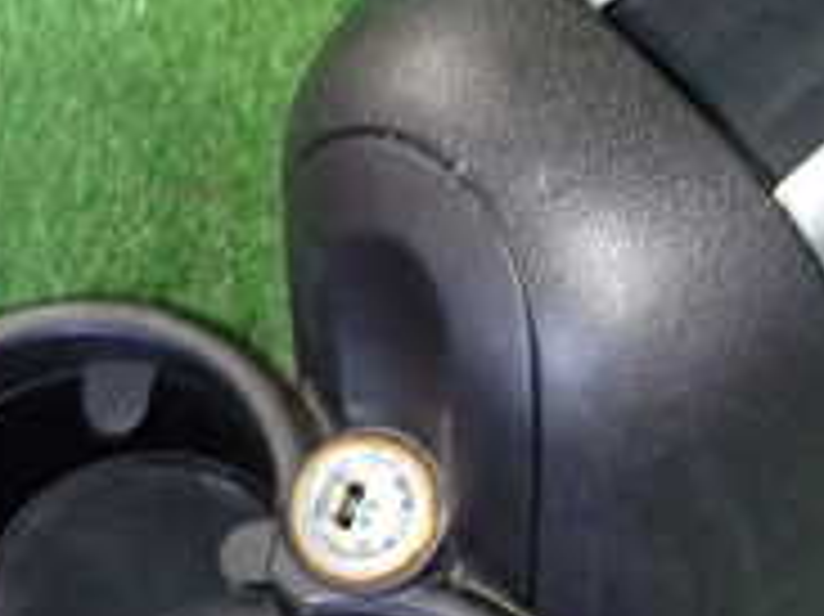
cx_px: 923
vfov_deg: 17.9
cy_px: 432
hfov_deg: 22.4
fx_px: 1951
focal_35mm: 82
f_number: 2
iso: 400
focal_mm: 4.5
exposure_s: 1/30
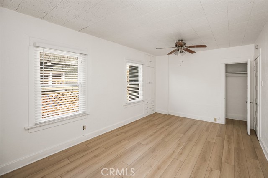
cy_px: 89
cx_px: 134
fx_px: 104
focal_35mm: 14
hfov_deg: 104.3
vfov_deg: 81.1
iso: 100
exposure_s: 1/25
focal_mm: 14
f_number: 5.6
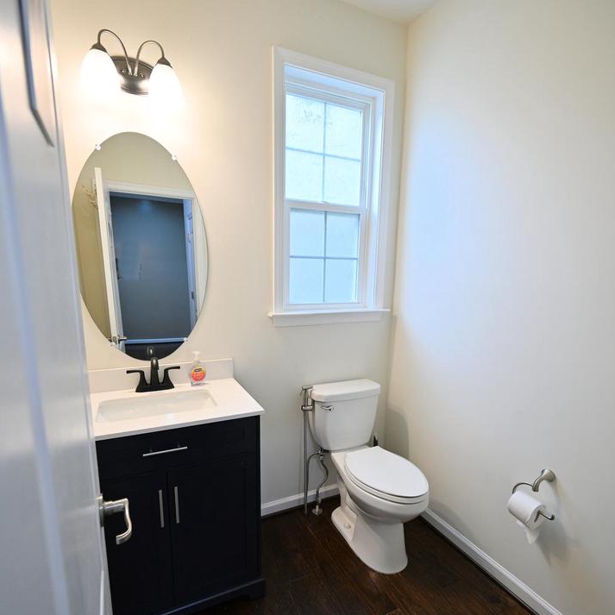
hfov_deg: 80.7
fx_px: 362
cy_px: 341
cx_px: 309
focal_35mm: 18
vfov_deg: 80.4
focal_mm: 14
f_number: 4
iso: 400
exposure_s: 1/100
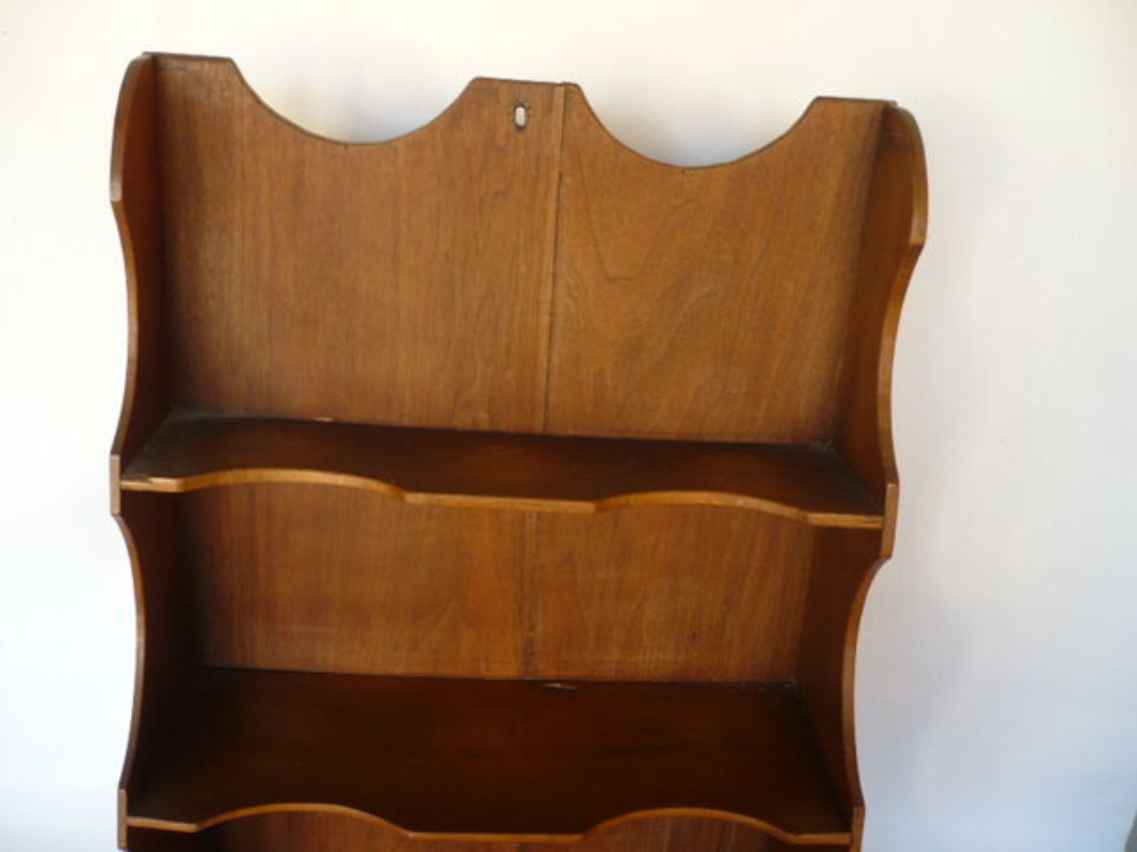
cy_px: 426
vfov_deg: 40.7
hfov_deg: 52.6
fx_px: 1150
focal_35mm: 35
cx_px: 568
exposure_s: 1/30
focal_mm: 5.8
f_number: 2.8
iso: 160
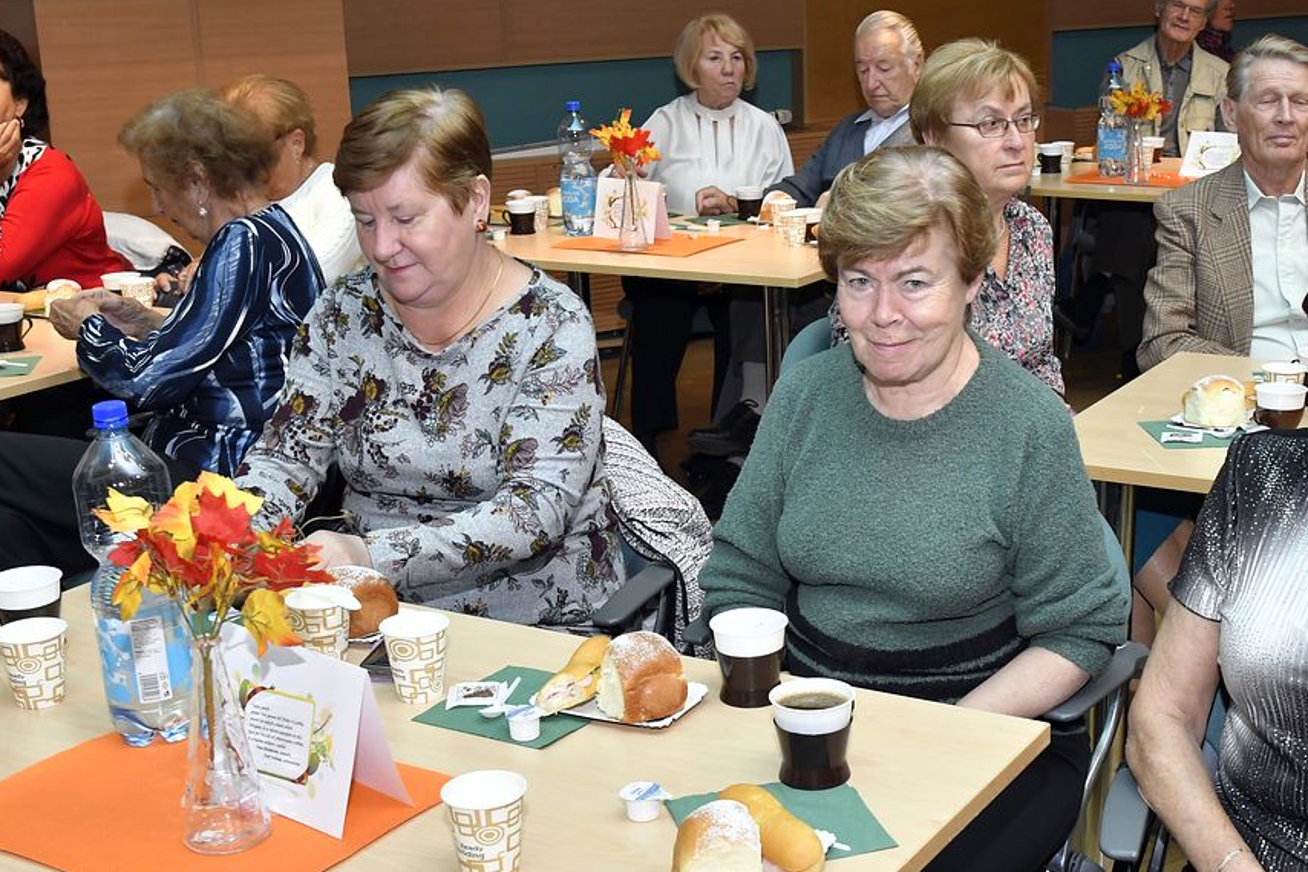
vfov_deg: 25.6
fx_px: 1914
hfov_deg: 37.4
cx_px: 855
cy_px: 483
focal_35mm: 53
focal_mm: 25
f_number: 6.3
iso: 1600
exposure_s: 1/60
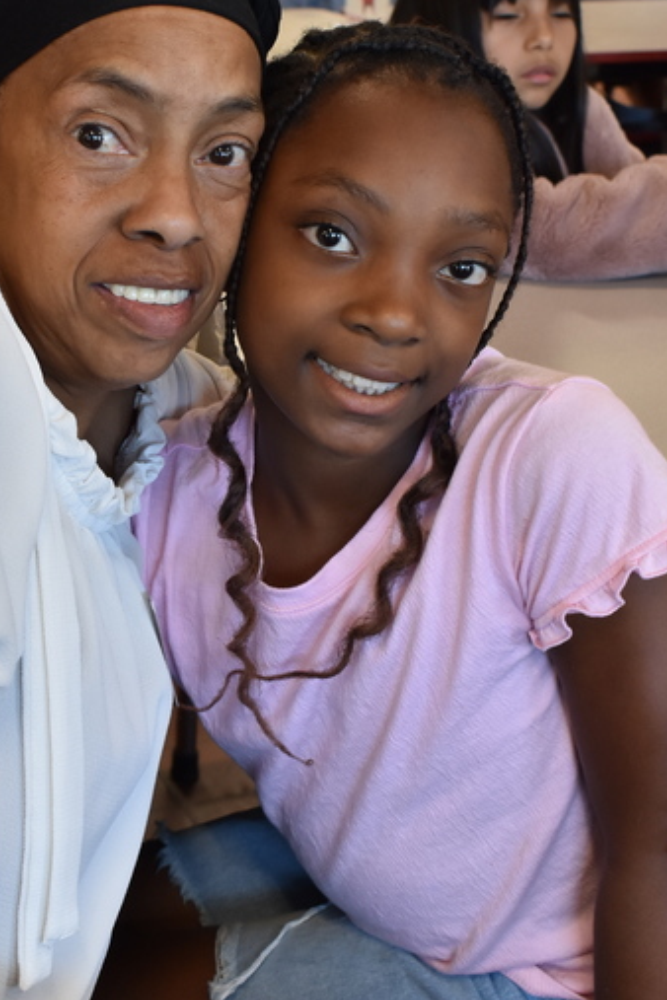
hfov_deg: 19.1
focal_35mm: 71
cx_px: 205
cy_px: 391
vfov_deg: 28.4
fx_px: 1973
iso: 640
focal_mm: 30
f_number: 7.1
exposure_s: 1/50
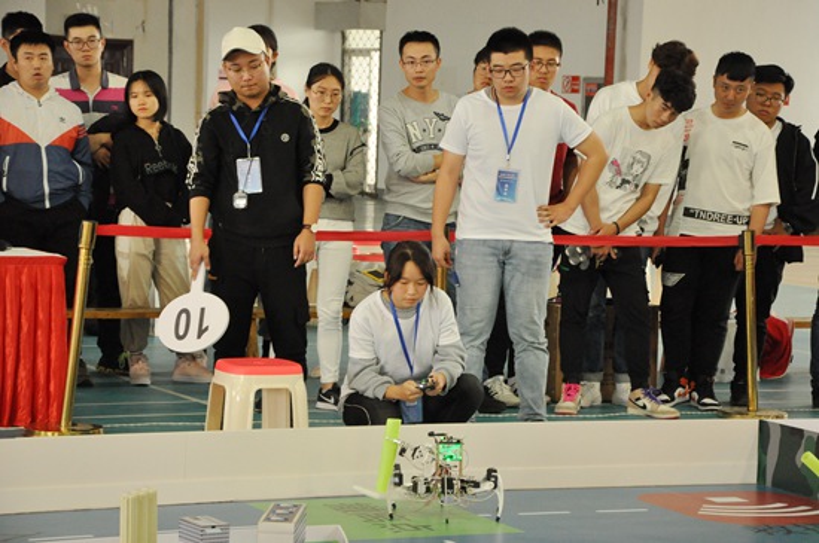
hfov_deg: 18.2
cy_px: 272
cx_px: 410
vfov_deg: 12.1
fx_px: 2556
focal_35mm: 112
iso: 2200
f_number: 5.3
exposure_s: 1/30
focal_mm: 75
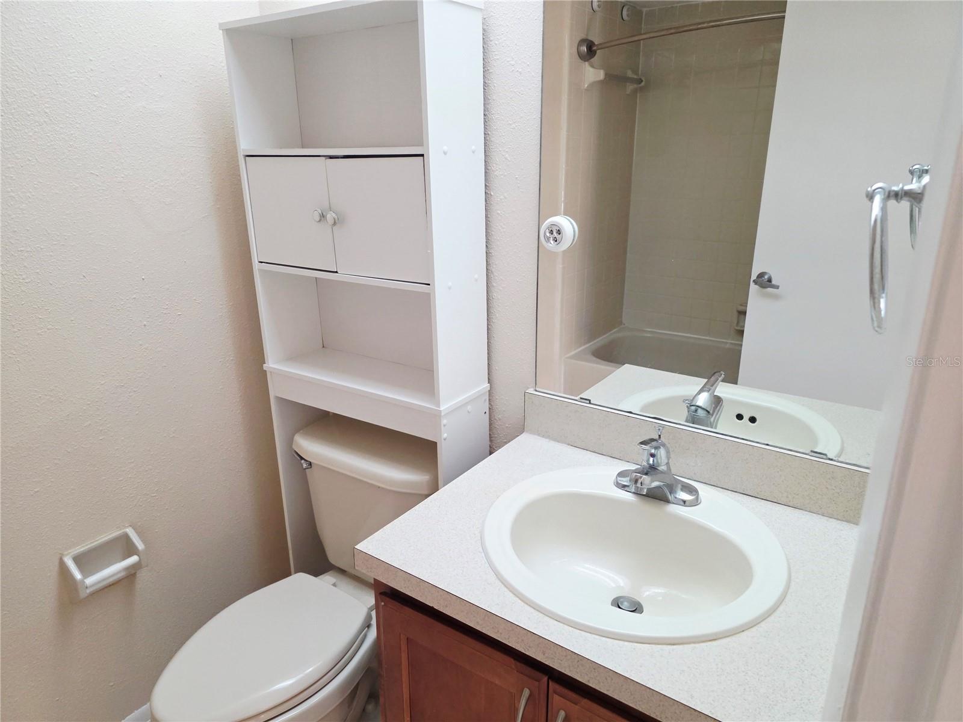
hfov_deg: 73.9
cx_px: 482
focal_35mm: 23
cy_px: 361
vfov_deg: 58.9
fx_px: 640
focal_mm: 6.3
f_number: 1.7
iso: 400
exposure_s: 1/120
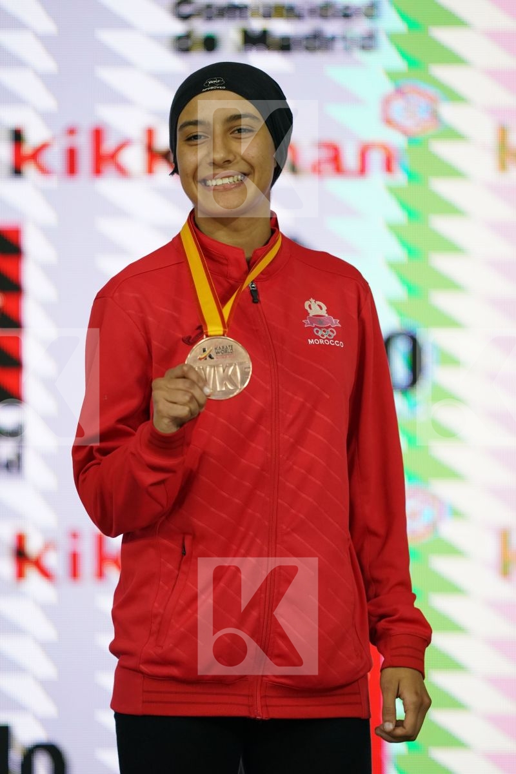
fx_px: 8599
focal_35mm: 400
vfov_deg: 5.2
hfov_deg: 3.4
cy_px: 387
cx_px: 258
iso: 4000
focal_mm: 400
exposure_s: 1/500
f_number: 2.8
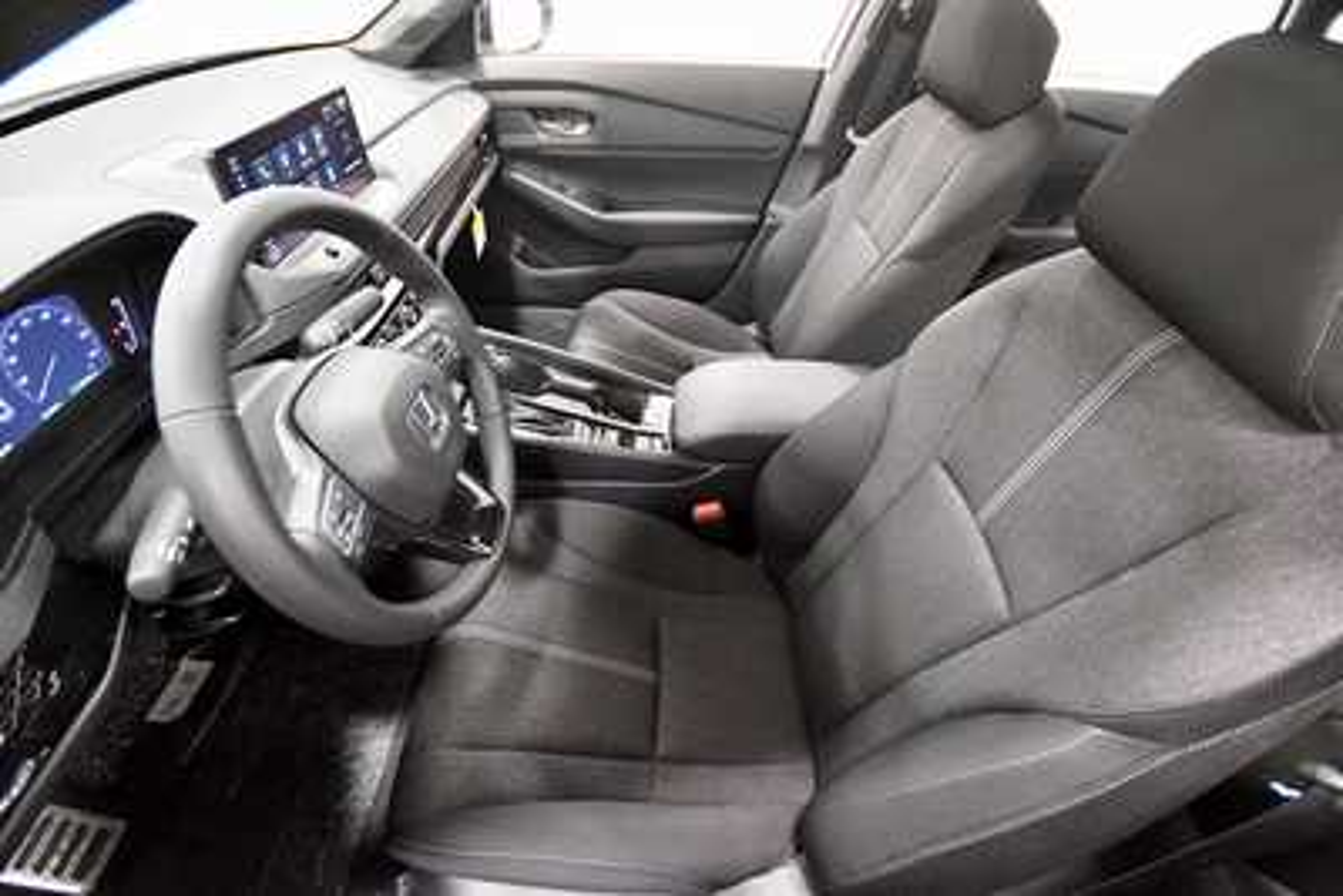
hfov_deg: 90.0
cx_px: 672
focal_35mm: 18
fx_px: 672
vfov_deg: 67.4
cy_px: 448
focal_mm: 12
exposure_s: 1/60
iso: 3600
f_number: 4.5
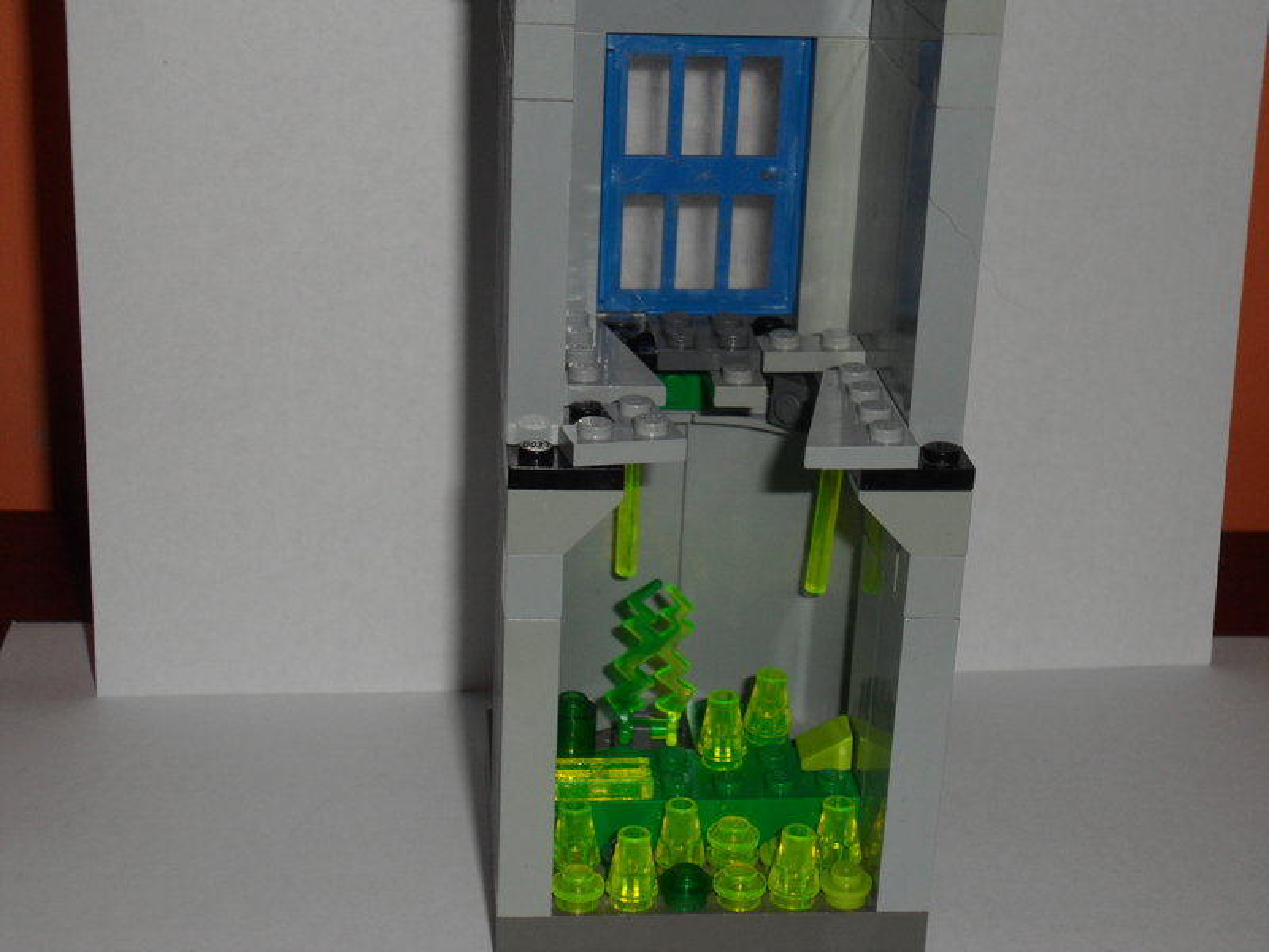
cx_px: 634
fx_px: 2310
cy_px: 476
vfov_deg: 23.3
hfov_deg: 30.7
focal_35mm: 63
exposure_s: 1/60
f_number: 14.1
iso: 100
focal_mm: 11.2
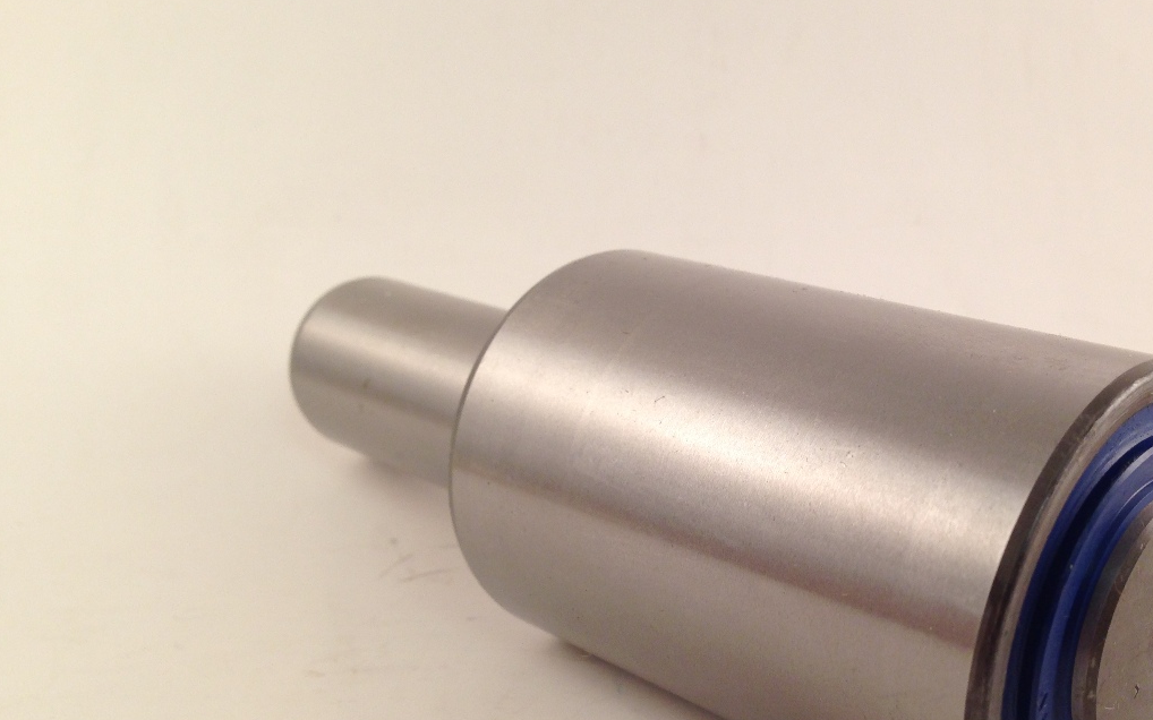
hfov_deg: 44.9
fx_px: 1382
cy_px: 495
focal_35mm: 44
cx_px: 714
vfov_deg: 29.0
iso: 64
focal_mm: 4.12
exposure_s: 1/120
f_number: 2.4
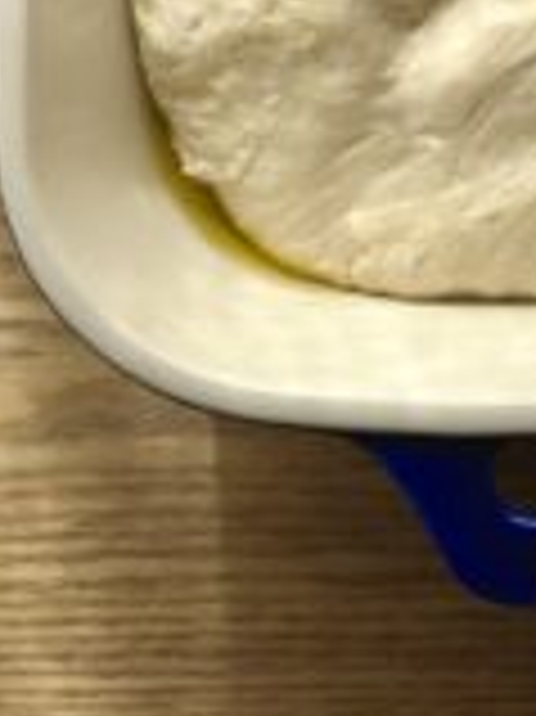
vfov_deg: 12.4
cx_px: 691
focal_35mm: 151
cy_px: -360
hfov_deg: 9.6
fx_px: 3122
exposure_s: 1/2252
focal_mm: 6.86
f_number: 1.78
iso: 80
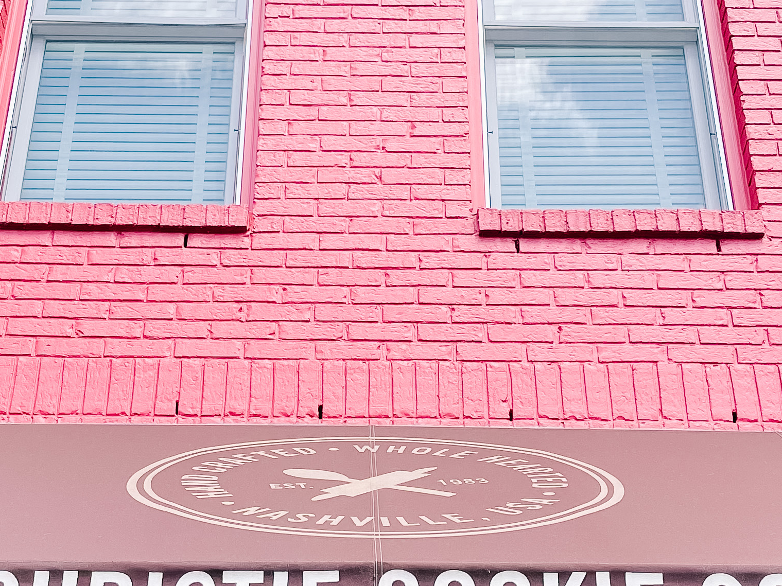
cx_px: 372
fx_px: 1559
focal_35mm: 69
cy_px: 319
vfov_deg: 21.3
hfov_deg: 28.2
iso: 32
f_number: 1.6
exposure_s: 1/1000
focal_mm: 5.1
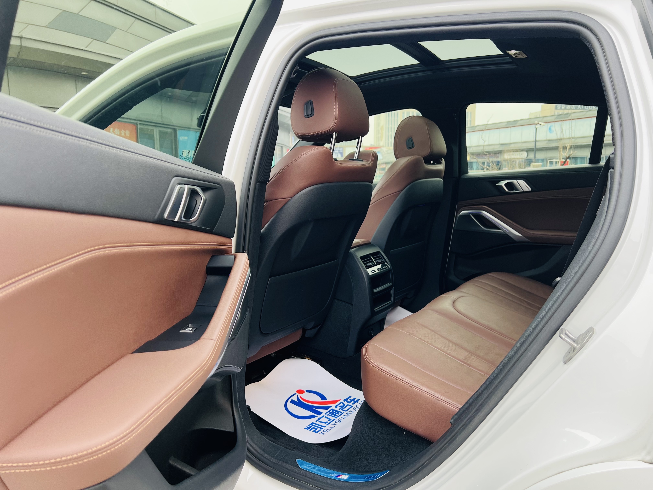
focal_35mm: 26
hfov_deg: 67.3
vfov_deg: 53.1
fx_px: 490
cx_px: 326
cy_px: 245
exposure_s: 1/171
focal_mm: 5.7
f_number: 1.5
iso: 50
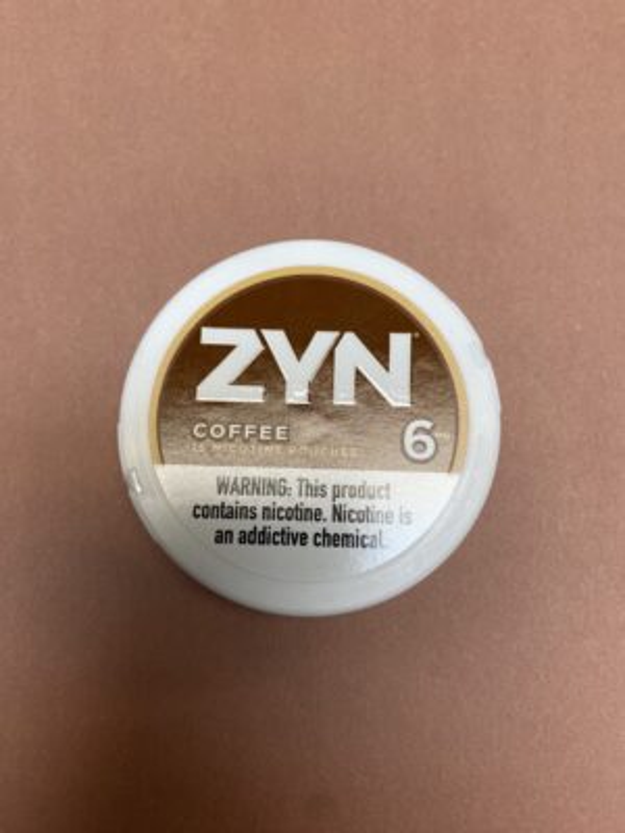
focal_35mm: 25
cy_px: 416
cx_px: 312
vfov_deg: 69.4
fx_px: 602
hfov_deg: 54.9
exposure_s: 1/120
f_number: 1.8
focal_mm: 4.25
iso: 100
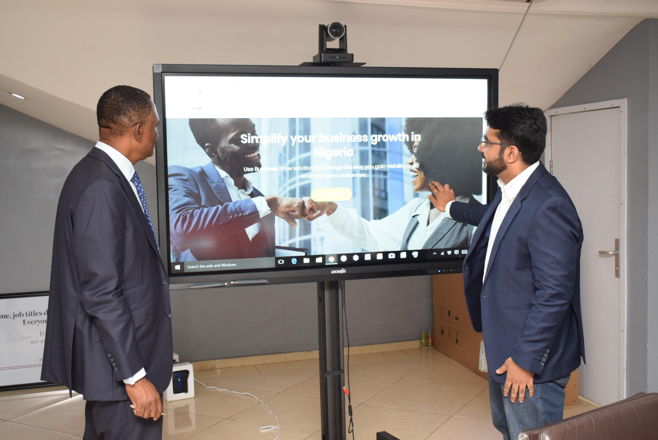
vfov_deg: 31.9
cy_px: 220
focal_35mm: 42
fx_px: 768
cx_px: 329
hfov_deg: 46.4
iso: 2000
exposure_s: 1/80
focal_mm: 28
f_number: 4.2
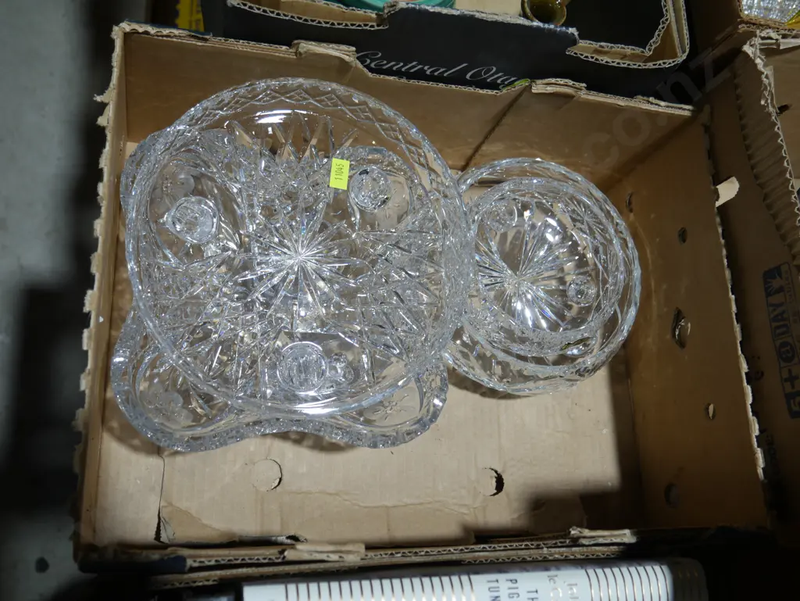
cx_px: 400
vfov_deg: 44.2
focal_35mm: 32
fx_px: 740
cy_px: 300
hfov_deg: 56.8
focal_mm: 16
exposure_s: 1/100
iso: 200
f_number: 3.6
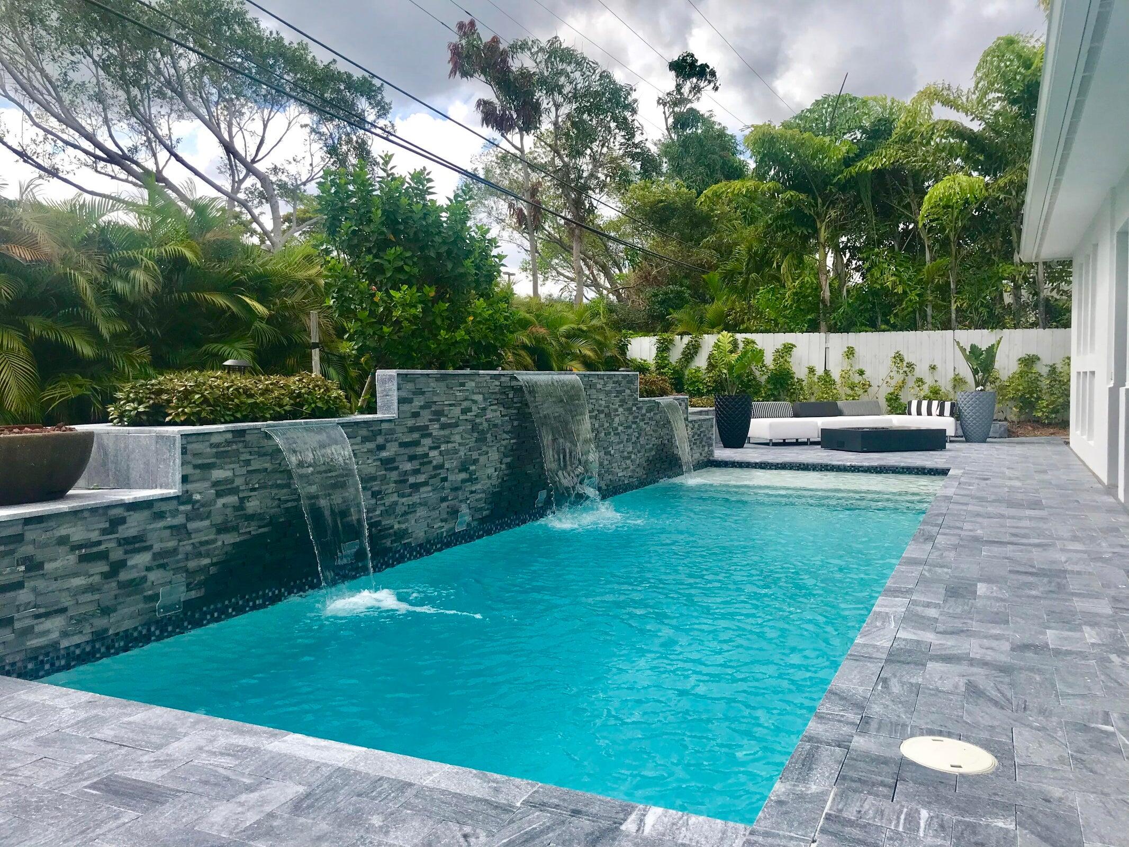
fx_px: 913
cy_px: 424
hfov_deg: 63.4
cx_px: 564
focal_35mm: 28
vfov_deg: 49.7
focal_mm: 3.99
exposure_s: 1/1429
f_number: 1.8
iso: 20
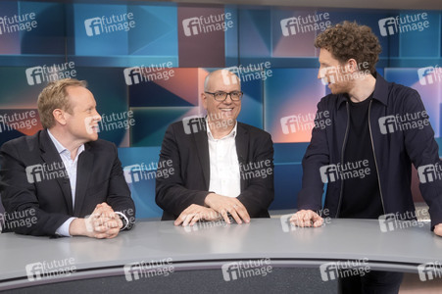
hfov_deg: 43.6
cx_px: 221
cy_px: 147
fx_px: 552
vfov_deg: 29.8
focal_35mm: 45
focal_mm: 30
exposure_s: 1/125
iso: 640
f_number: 2.2
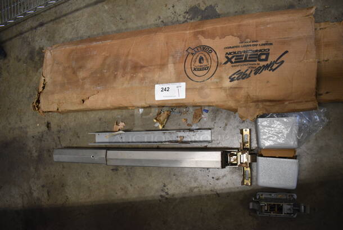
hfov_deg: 67.3
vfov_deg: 48.0
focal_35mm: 27
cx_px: 172
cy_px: 115
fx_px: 257
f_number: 3.5
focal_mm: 18
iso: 1250
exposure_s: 1/125
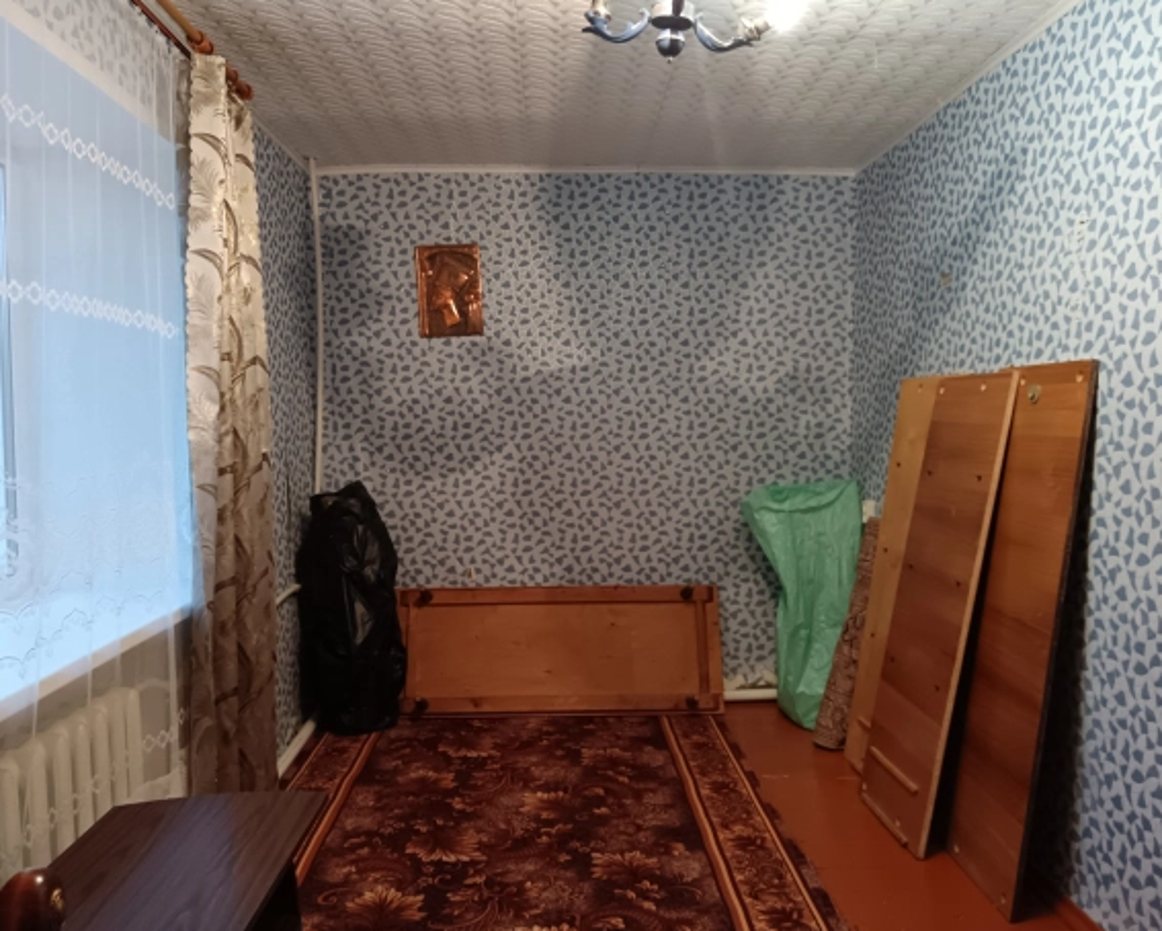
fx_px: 998
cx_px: 582
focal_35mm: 29
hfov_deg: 60.4
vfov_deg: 50.0
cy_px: 474
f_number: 1.9
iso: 1725
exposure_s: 1/25
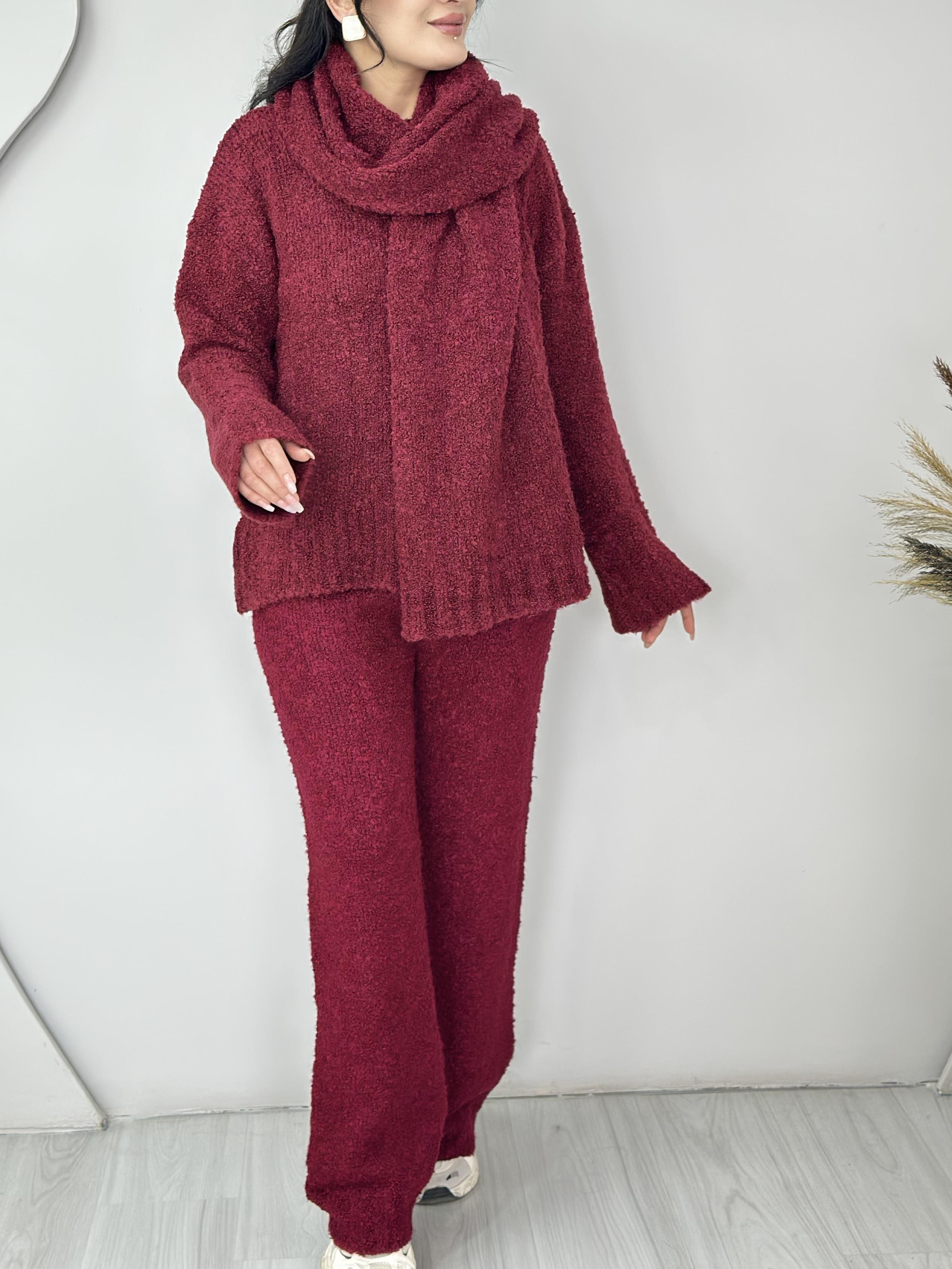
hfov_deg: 25.2
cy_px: 564
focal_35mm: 58
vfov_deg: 33.2
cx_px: 427
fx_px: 2127
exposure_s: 1/50
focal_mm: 6.86
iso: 64
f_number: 1.78
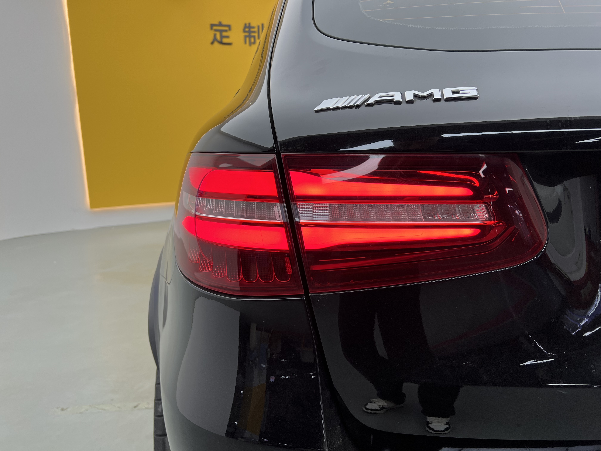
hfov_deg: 67.3
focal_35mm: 26
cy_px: 226
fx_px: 451
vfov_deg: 53.1
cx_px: 300
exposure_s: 1/187
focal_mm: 5.7
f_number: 1.5
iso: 40
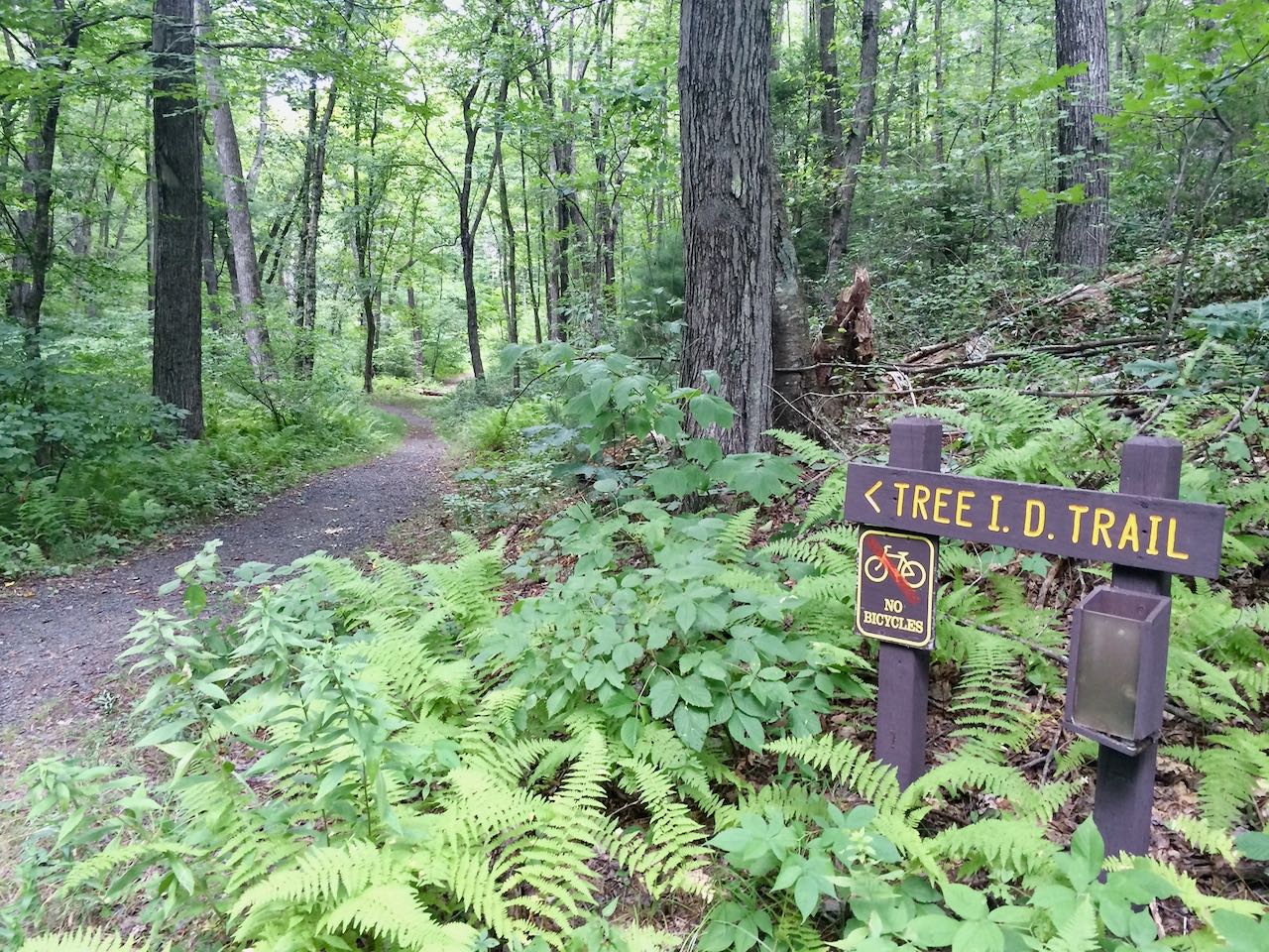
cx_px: 634
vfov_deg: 48.2
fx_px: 1063
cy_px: 476
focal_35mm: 29
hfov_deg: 61.7
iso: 80
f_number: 2.2
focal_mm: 4.15
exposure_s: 1/30
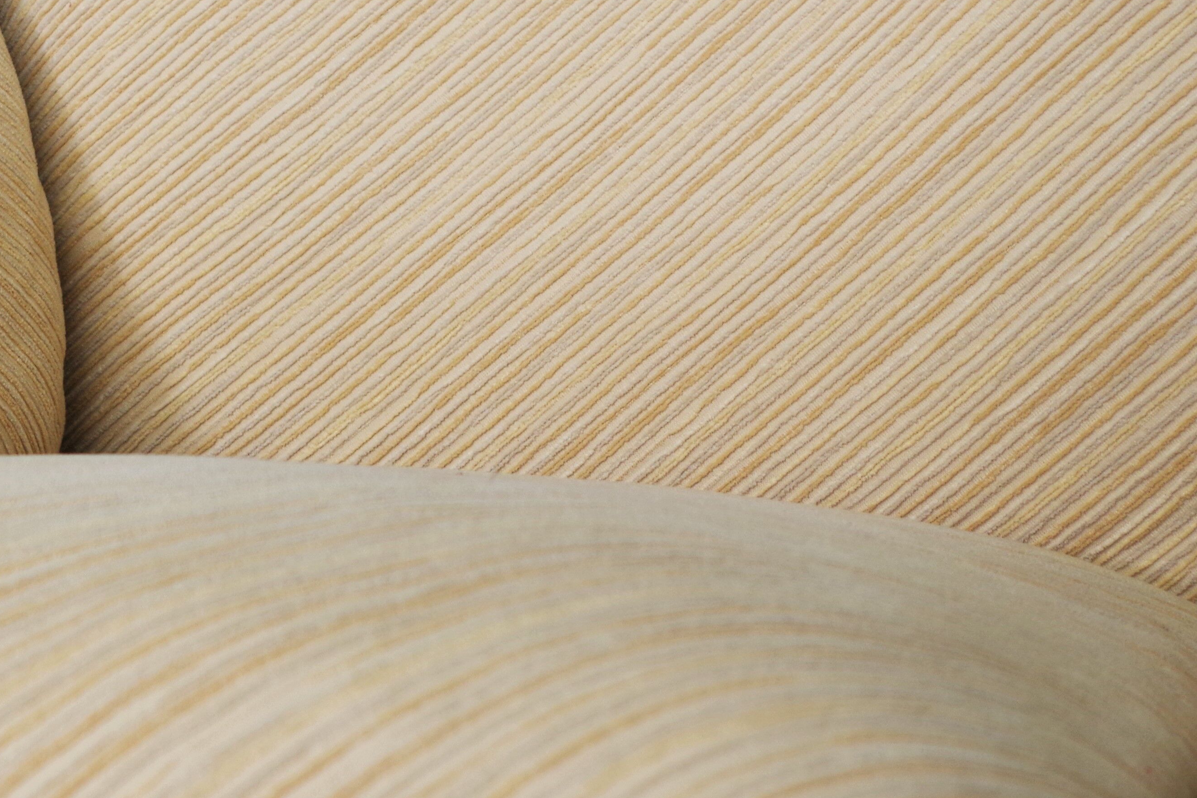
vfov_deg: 17.7
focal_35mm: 77
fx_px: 2560
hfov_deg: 25.7
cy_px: 290
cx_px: 181
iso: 200
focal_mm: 23.13
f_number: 4
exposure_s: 1/60
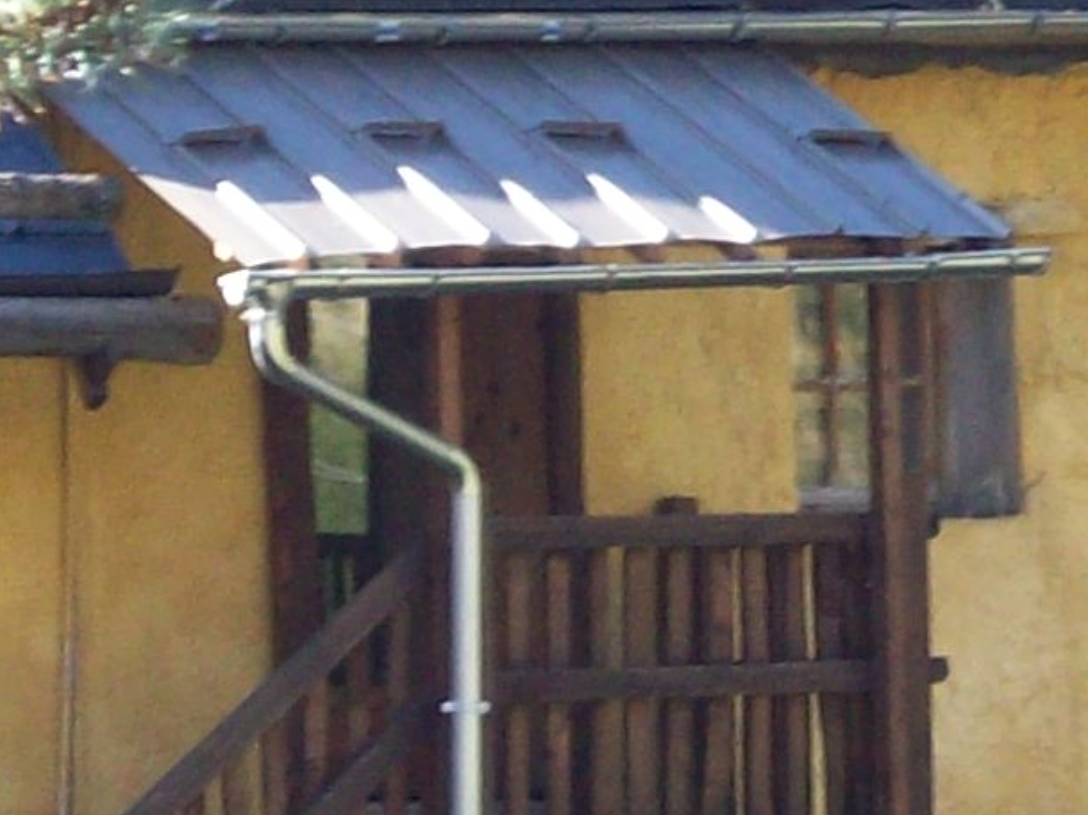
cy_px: 316
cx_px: 1370
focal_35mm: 462
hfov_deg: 4.3
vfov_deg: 3.2
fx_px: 14512
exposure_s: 1/114
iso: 96
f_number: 4.7
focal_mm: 15.3
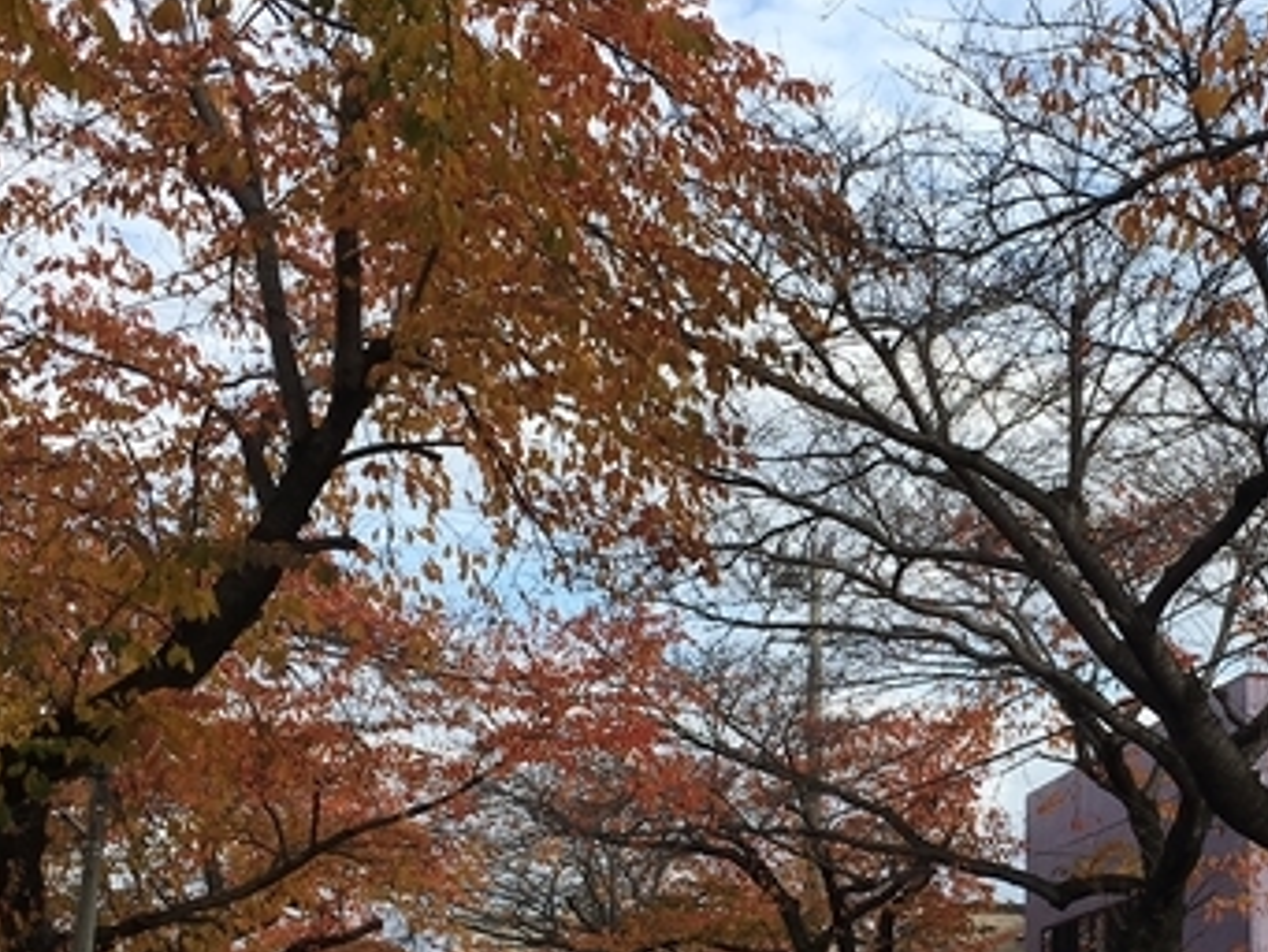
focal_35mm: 68
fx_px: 2492
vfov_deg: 21.5
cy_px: 636
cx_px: 1067
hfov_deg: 27.8
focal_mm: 4.15
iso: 25
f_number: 2.2
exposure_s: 1/999
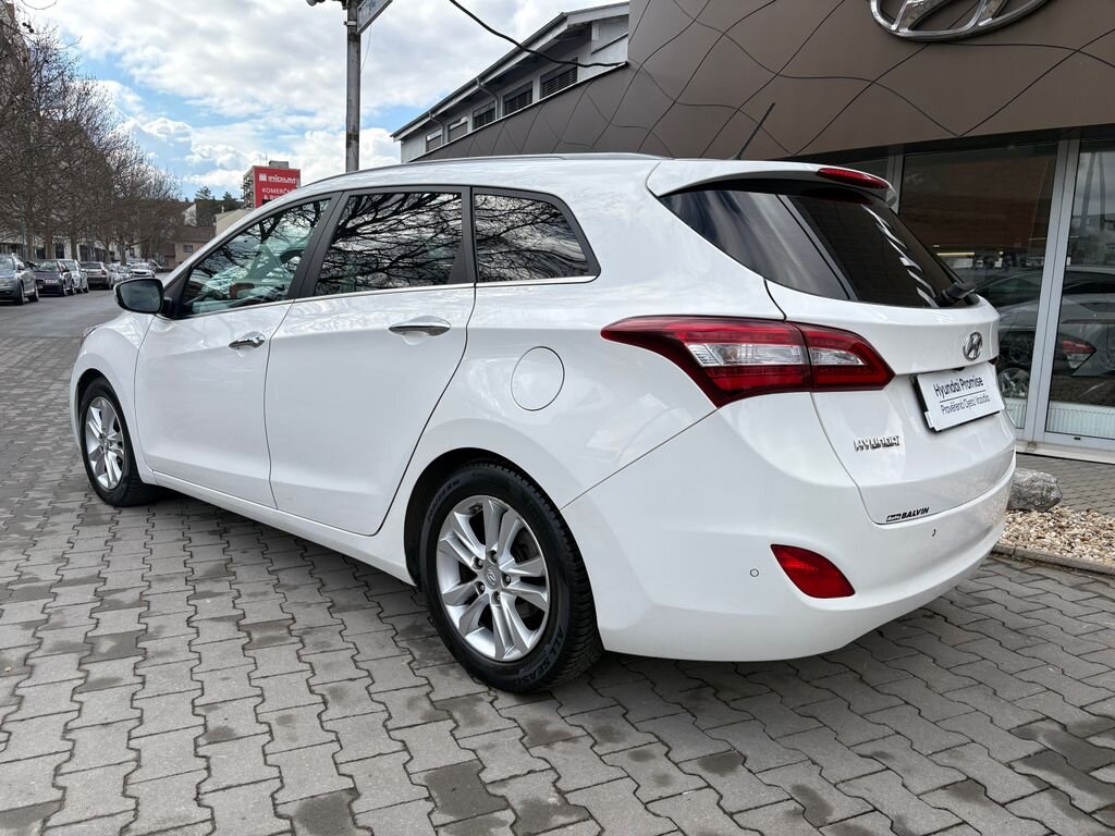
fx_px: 837
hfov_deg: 67.3
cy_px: 418
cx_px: 558
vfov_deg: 53.1
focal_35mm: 26
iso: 50
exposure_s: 1/2538
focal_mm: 5.96
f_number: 1.6
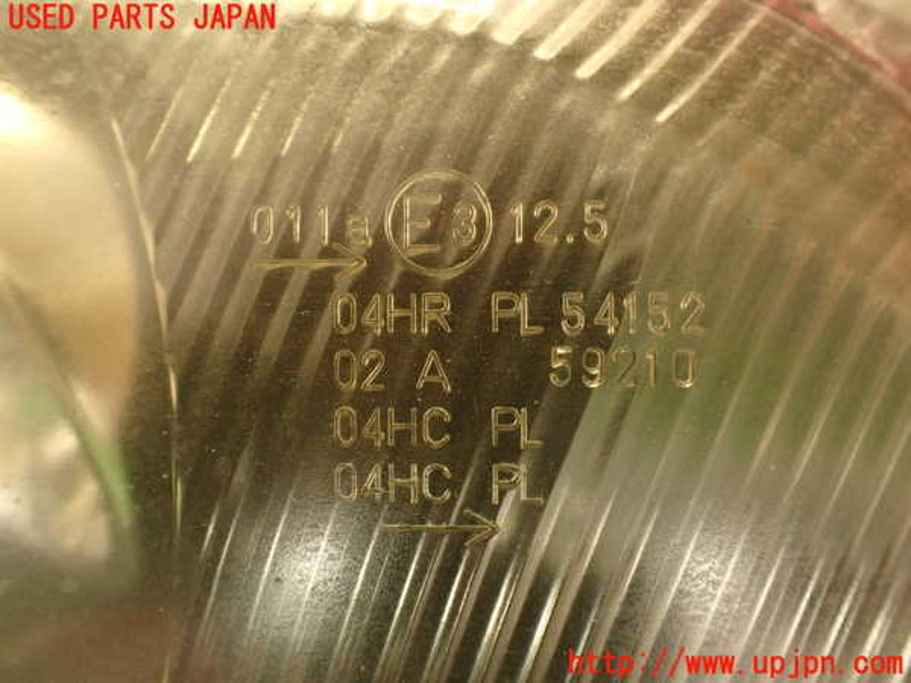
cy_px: 342
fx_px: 842
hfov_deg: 56.8
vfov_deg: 44.2
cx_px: 456
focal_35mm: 32
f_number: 2.4
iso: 400
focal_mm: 5.79
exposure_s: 1/30
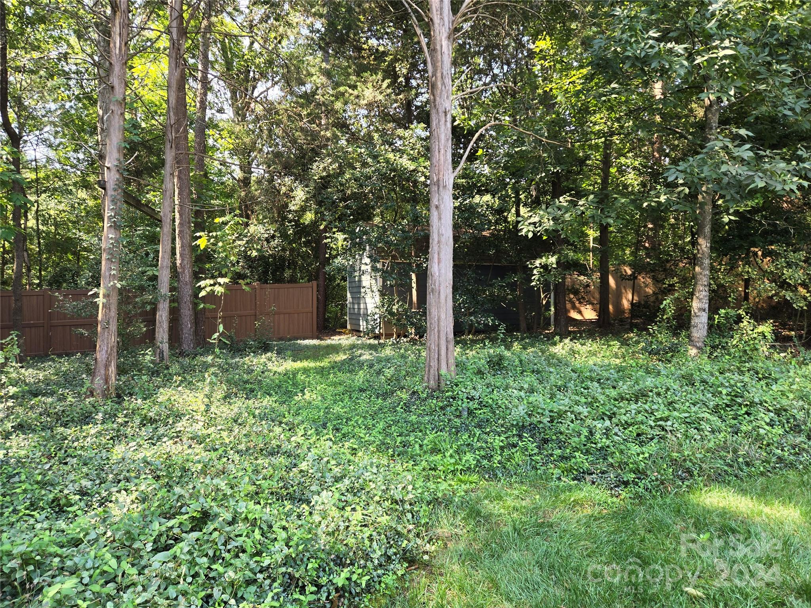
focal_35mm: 23
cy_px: 304
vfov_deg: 58.9
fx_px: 539
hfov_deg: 73.9
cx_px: 406
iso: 80
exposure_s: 1/180
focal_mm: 5.4
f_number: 1.8
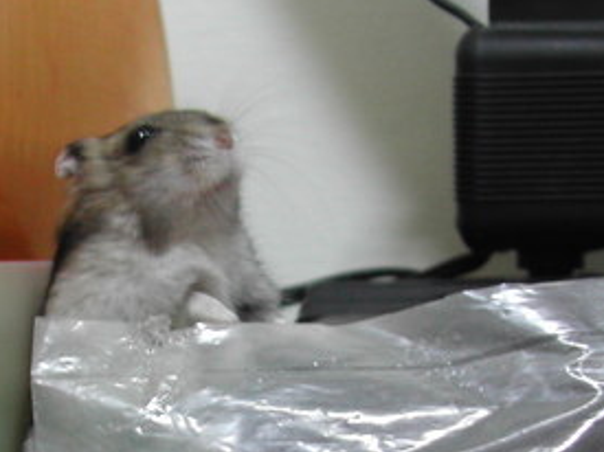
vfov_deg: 17.4
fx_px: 1448
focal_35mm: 83
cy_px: 439
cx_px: 233
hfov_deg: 23.5
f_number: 2.8
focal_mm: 8
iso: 106
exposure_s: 1/3.6
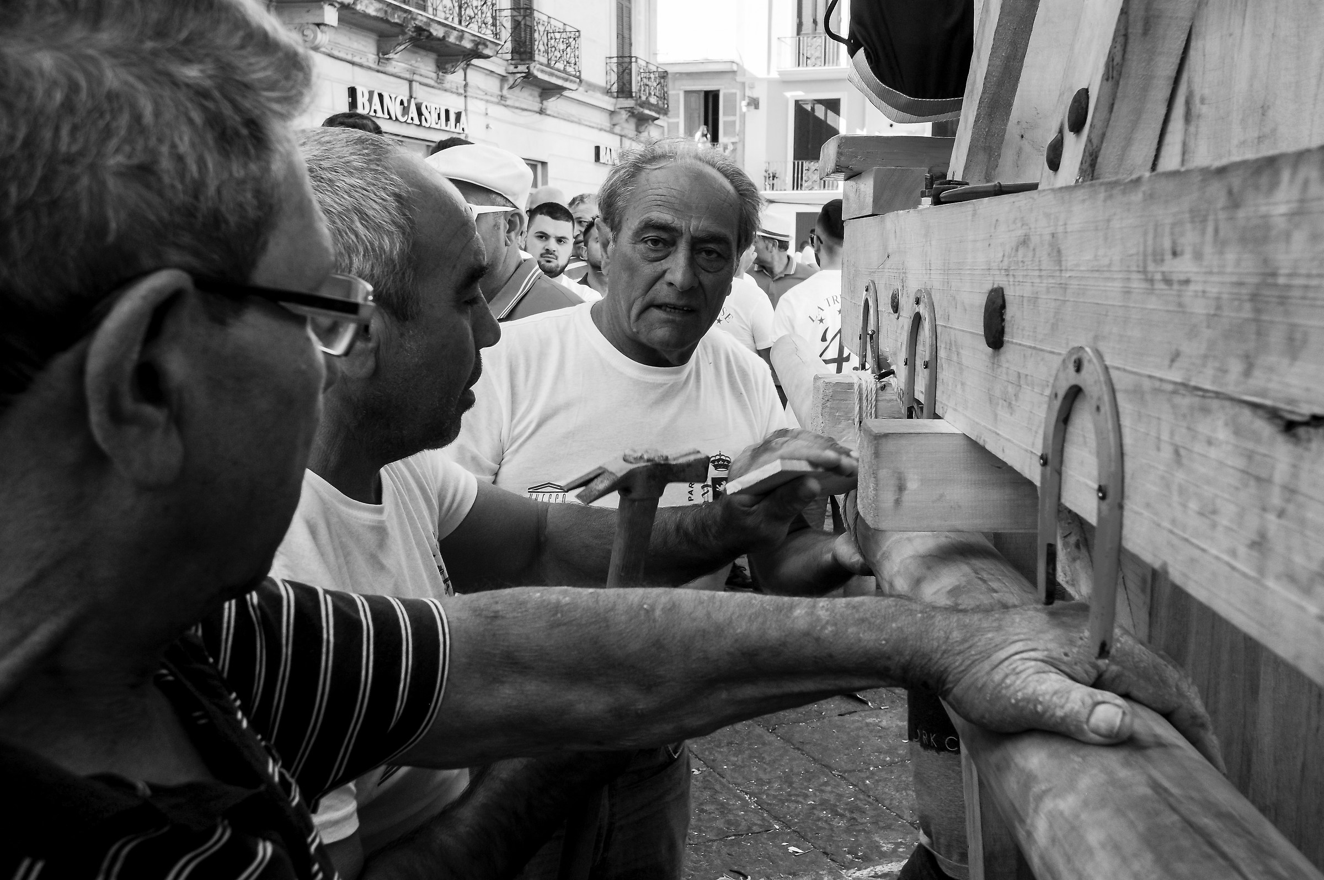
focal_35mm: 36
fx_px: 1322
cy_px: 440
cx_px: 662
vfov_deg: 36.8
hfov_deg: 53.2
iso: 250
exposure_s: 1/90
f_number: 8
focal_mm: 24
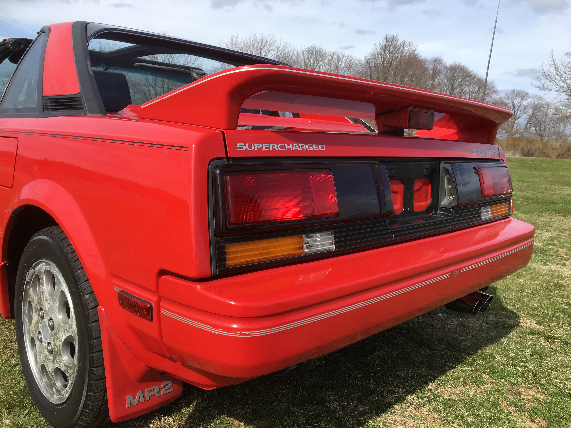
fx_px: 478
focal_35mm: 29
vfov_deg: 48.2
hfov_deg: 61.7
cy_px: 214
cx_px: 286
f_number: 2.2
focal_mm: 4.15
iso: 25
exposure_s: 1/1068
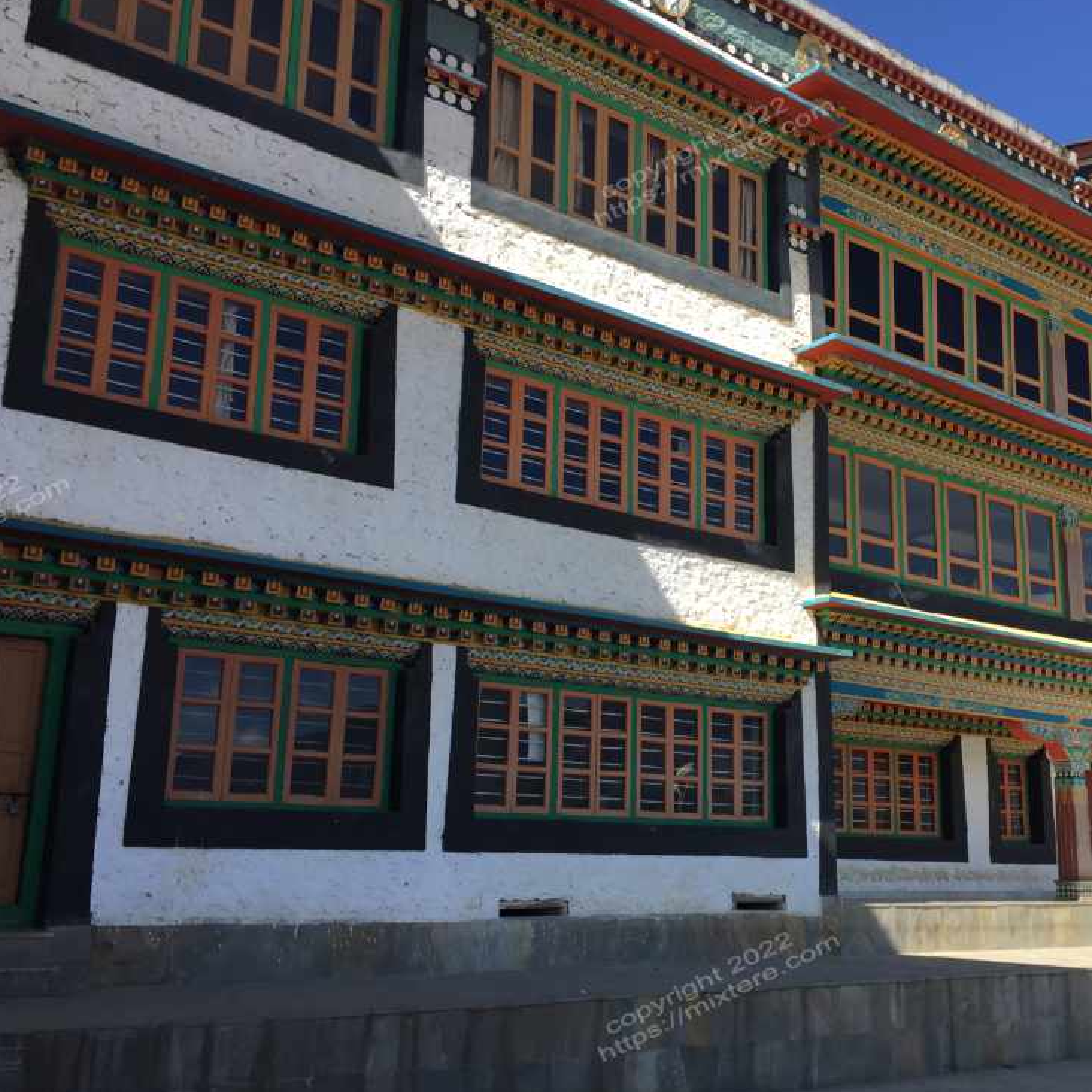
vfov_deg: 47.2
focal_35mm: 35
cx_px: 716
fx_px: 1249
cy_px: 548
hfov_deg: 46.6
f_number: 2.2
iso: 32
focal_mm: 4.2
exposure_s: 1/879
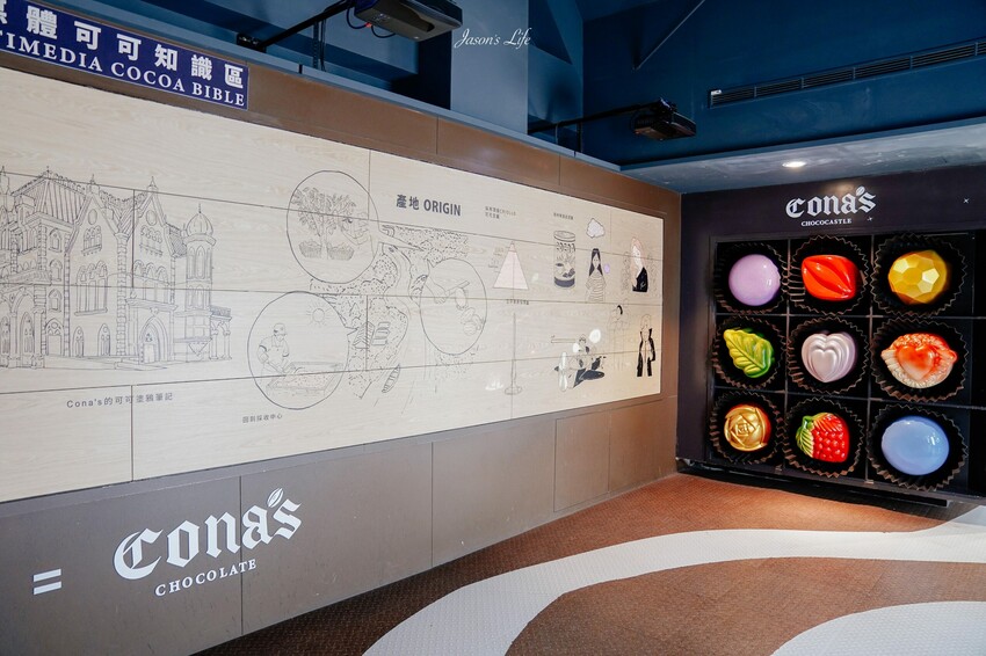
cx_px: 493
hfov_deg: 73.8
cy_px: 328
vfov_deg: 53.1
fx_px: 657
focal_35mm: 24
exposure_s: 1/30
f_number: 2.8
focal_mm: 24
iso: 640
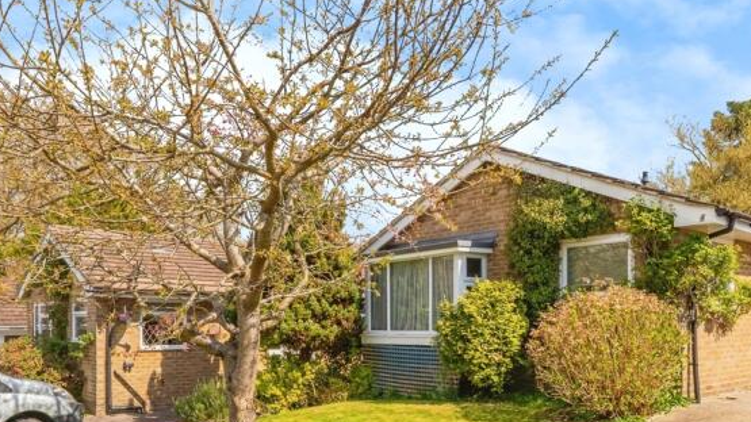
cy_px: 337
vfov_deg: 38.6
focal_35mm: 29
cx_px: 457
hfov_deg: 65.3
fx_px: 577
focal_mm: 10
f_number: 8
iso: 320
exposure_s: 1/550
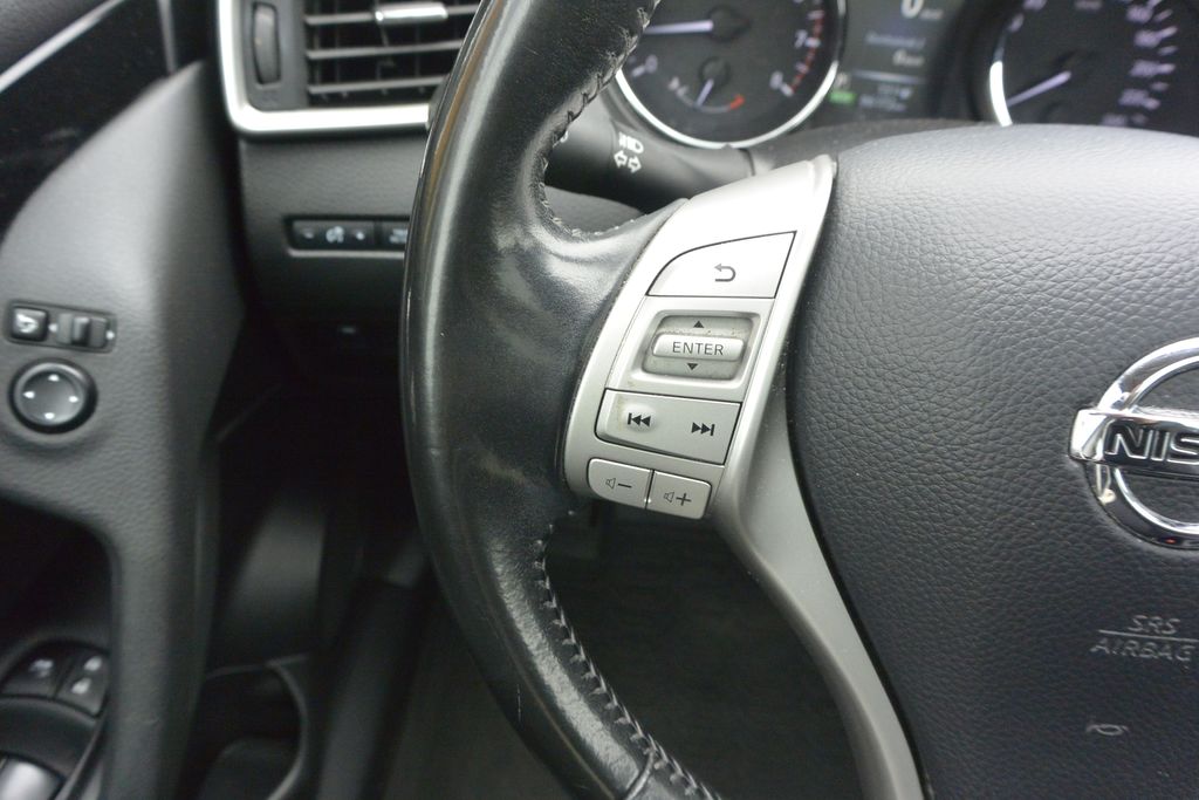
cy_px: 400
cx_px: 600
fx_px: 899
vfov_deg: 47.9
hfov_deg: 67.4
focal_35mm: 27
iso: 400
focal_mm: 10
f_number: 4
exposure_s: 1/125
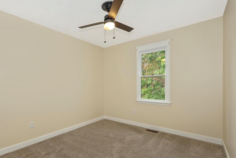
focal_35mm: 18
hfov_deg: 88.8
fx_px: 118
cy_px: 85
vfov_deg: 67.3
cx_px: 94
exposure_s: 1/40
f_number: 8
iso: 250
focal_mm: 14
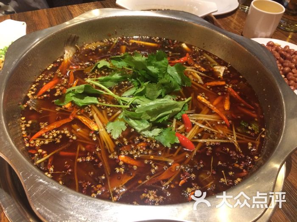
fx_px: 249
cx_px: 148
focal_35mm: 29
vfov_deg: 48.2
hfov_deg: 61.7
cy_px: 111
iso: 320
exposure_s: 1/33
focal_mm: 4.15
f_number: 2.2
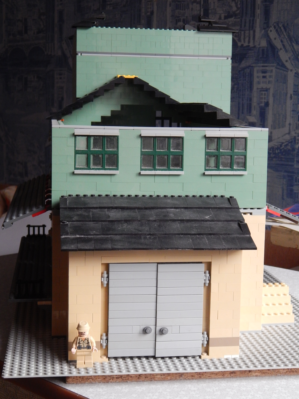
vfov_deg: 31.7
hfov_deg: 24.0
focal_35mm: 61
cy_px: 200
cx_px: 150
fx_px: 703
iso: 400
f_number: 4
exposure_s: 1/15
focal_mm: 10.9
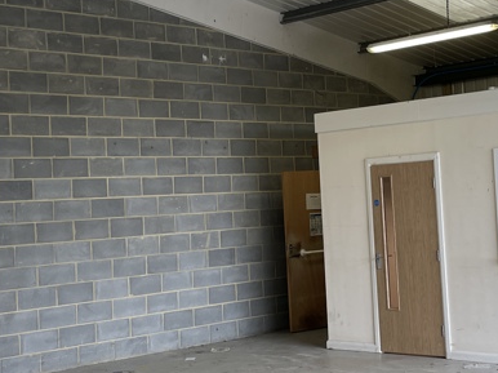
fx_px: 992
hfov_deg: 28.0
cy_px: 159
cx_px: 341
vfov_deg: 21.3
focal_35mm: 69
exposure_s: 1/116
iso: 32
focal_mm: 4.2
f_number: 1.6
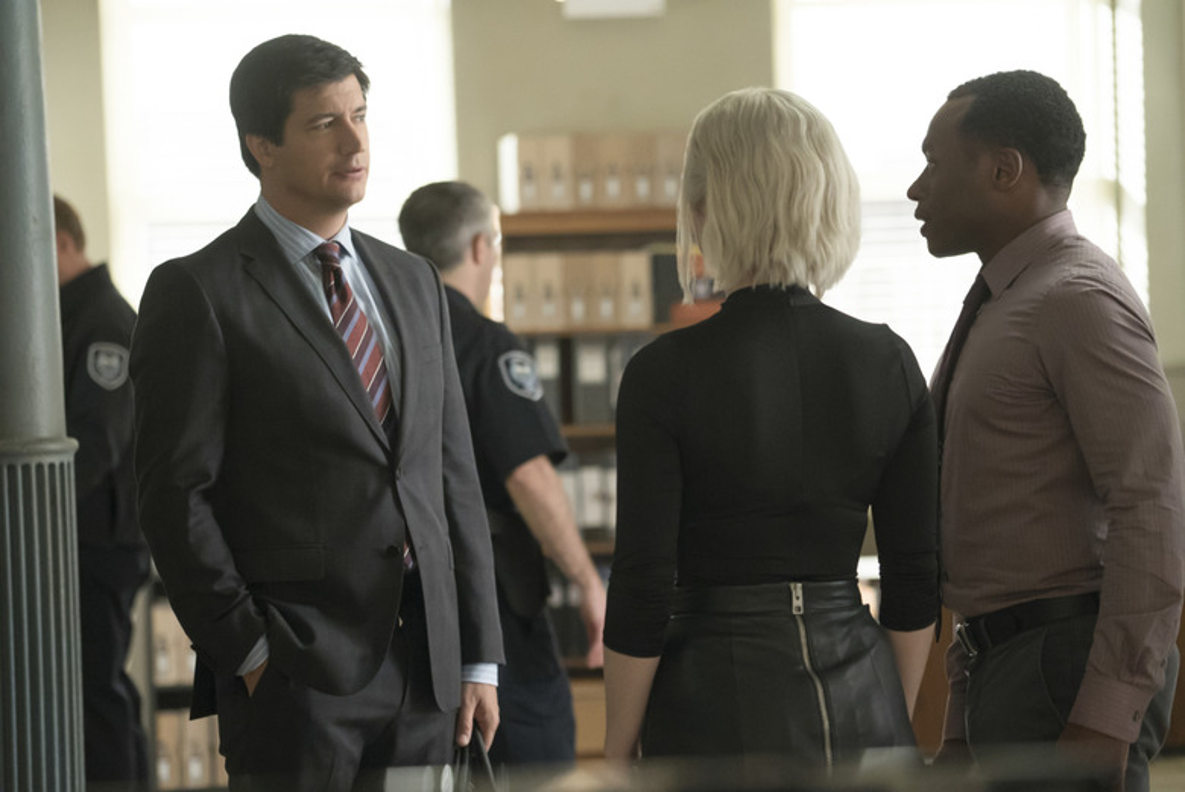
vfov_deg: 10.7
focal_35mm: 128
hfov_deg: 16.0
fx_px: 4215
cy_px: 396
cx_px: 592
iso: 6400
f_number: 4
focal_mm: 128
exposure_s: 1/200
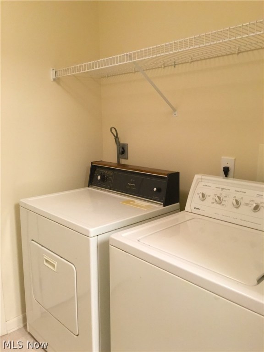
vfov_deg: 61.7
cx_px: 132
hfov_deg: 48.2
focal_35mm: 29
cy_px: 176
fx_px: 295
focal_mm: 4.15
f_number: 2.2
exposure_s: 1/30
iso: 160
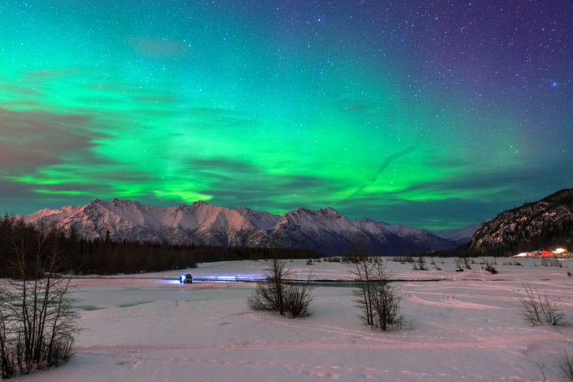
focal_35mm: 24
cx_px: 249
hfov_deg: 73.4
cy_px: 133
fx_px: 382
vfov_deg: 52.3
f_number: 2.8
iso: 1250
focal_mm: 17
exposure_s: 15
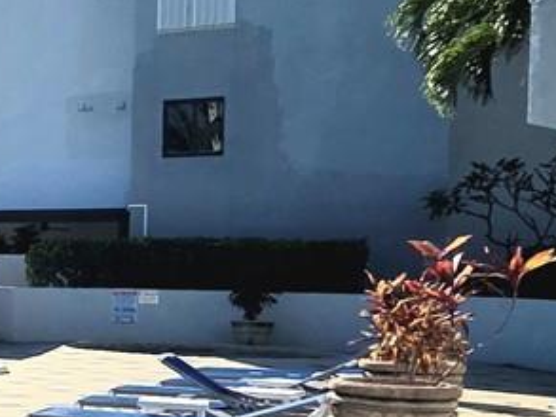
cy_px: 311
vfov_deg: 20.6
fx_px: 1141
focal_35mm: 71
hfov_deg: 19.4
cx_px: -484
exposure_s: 1/5000
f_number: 1.9
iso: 40
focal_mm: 2.2
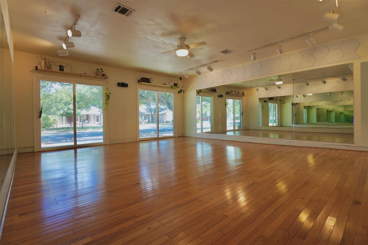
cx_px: 184
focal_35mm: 16
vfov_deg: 73.7
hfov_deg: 96.7
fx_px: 164
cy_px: 122
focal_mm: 11
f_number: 4
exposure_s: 1/160
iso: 400
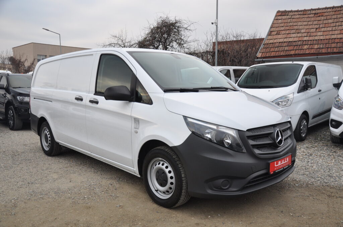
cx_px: 172
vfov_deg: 41.6
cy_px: 114
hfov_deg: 59.6
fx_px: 300
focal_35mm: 32
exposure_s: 1/100
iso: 400
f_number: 5
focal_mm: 21
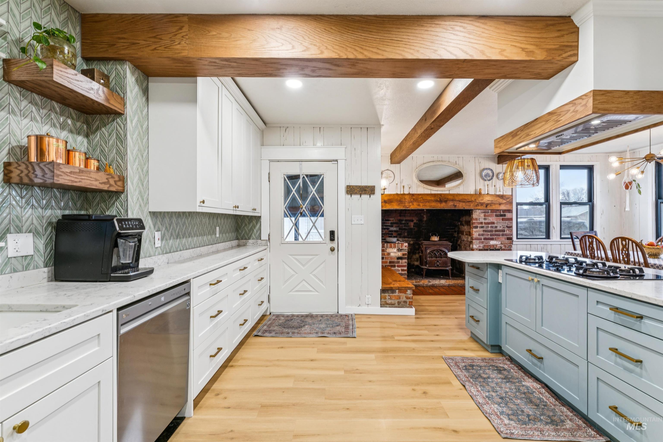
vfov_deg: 74.4
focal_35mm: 16
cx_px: 332
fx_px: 291
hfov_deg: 97.5
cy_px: 221
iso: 400
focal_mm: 15.8
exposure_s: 1/6
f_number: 13
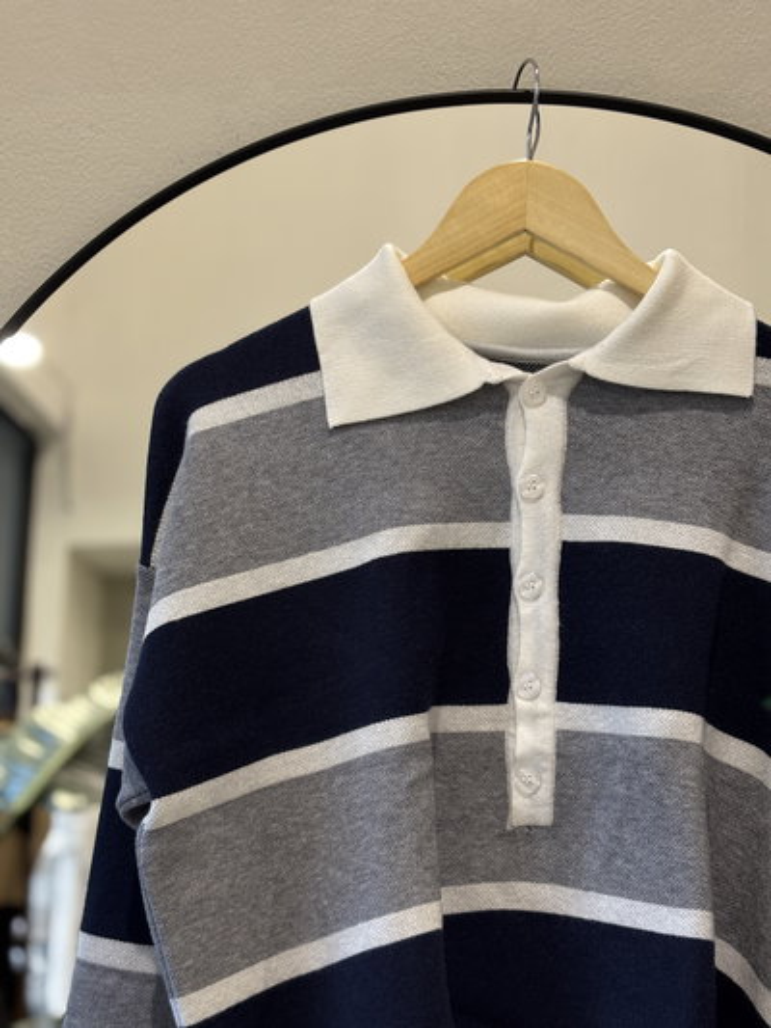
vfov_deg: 36.8
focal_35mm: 52
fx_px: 1544
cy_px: 514
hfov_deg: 28.0
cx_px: 386
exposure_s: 1/50
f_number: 1.6
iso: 100
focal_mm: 5.96
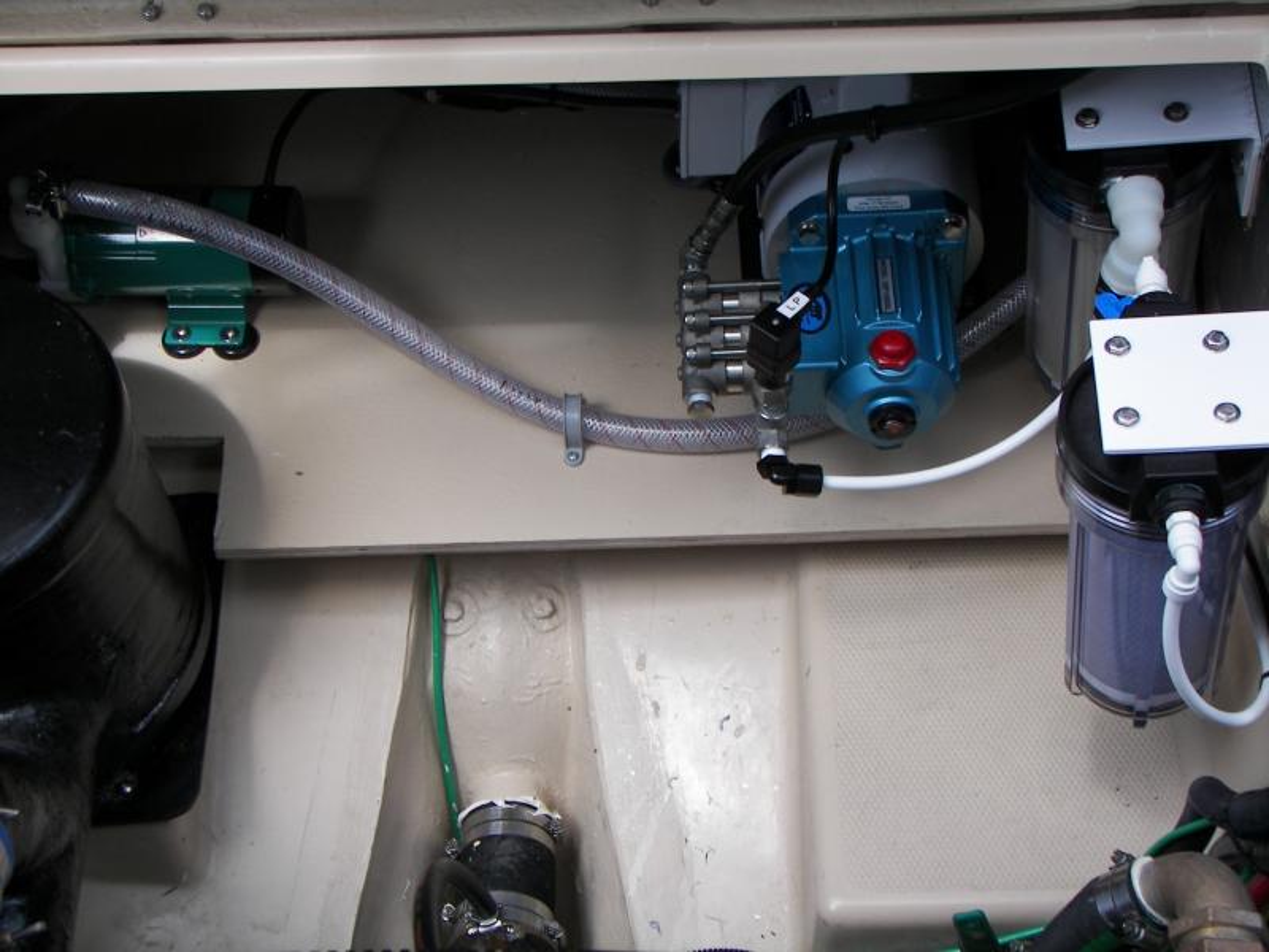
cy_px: 476
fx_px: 2603
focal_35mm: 71
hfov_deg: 27.4
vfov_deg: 20.7
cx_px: 634
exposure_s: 1/200
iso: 50
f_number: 2.8
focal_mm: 11.7
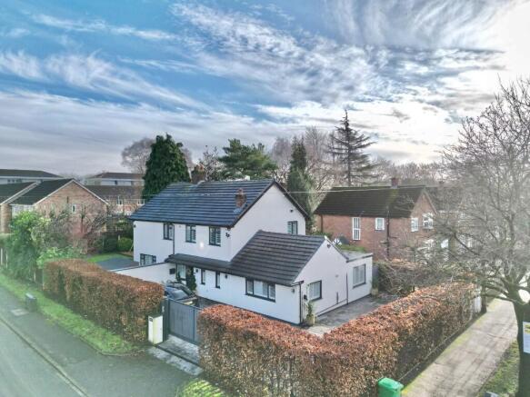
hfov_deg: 71.6
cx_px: 265
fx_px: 367
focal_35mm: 24
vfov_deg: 56.8
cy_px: 198
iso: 100
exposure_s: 1/2500
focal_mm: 6.72
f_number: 1.7
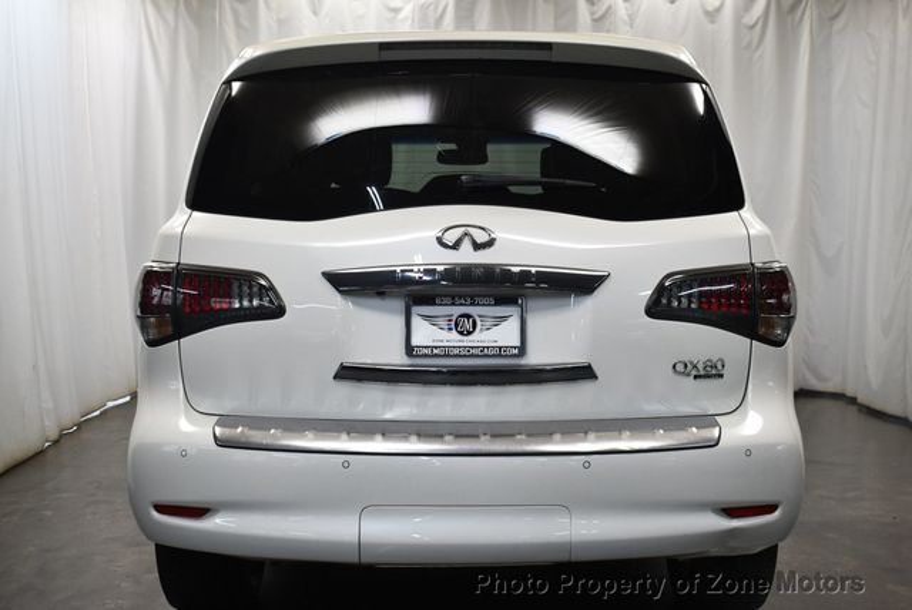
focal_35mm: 50
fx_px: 1268
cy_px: 305
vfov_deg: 27.0
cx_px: 456
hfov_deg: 39.6
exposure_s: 1/200
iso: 800
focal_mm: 25
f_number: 4
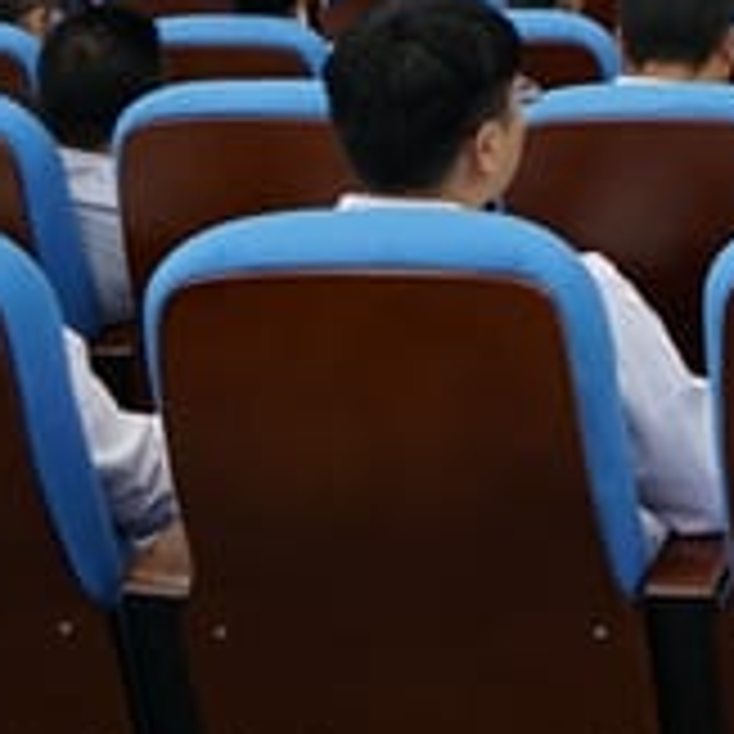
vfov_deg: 16.5
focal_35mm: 100
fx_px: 2399
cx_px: 1090
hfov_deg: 16.0
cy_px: -203
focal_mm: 24
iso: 800
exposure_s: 1/160
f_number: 4
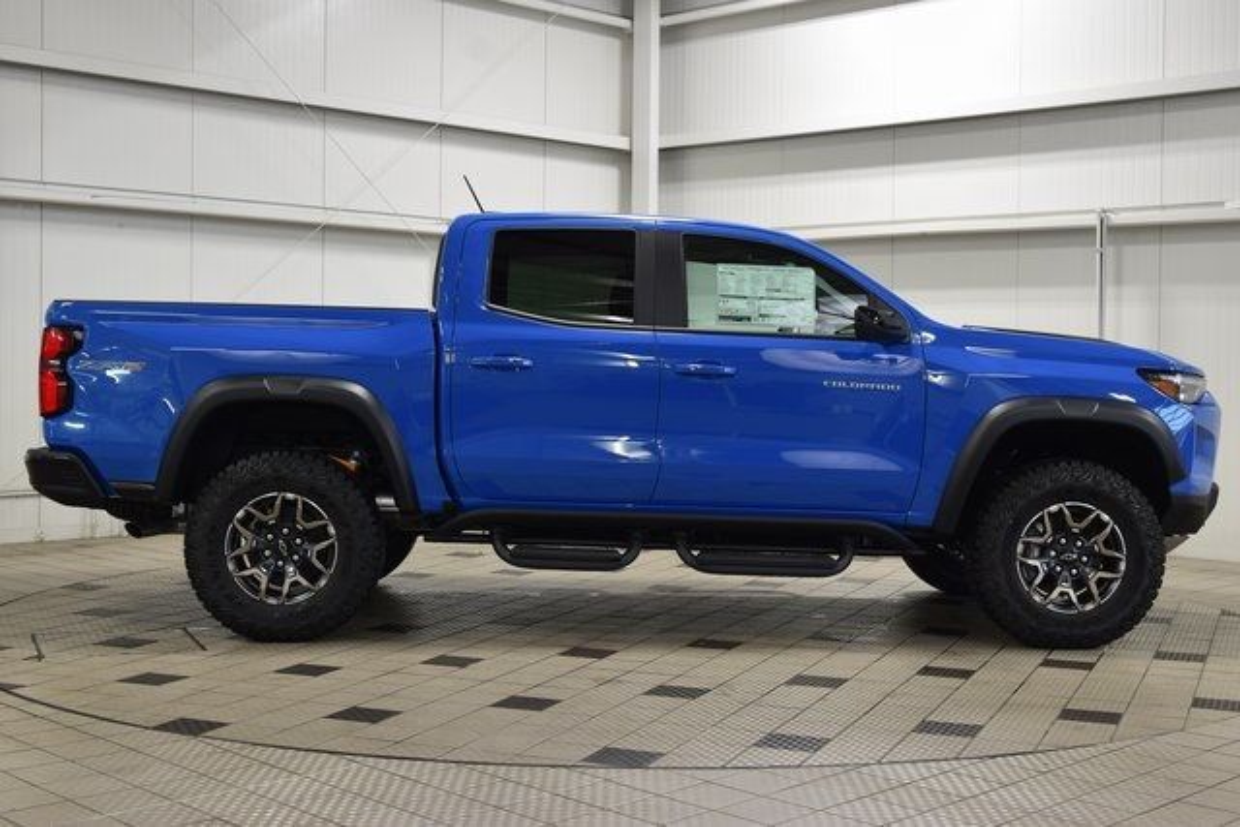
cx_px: 620
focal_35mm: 48
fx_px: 1654
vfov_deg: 28.1
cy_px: 414
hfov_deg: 41.1
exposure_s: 1/15
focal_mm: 32
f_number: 6.3
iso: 400
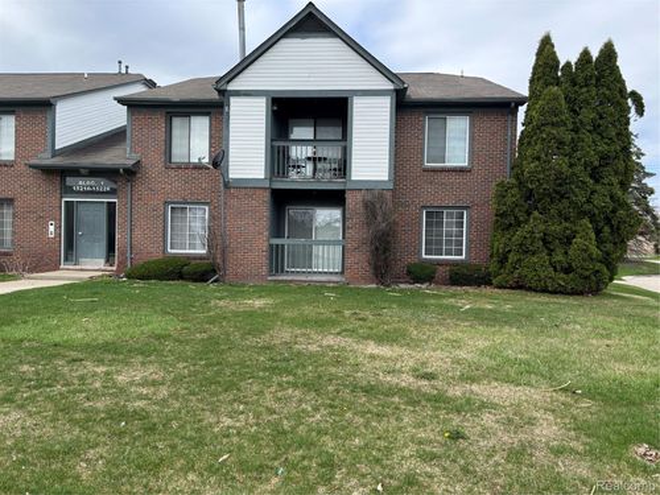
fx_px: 496
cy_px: 248
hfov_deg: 67.3
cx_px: 330
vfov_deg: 53.1
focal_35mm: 26
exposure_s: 1/1362
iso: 50
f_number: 1.6
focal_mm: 5.96
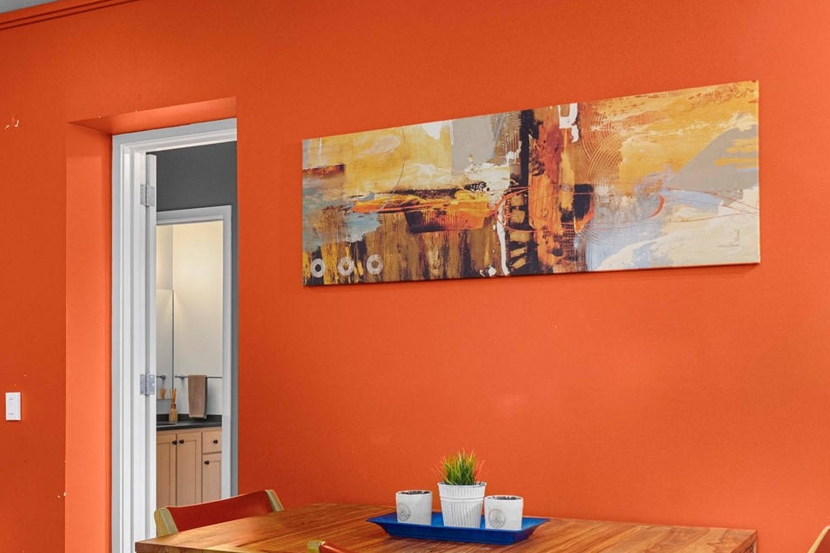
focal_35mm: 42
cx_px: 449
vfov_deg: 31.2
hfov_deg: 46.4
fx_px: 968
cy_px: 425
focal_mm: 24
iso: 1000
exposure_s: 1/3
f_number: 6.3
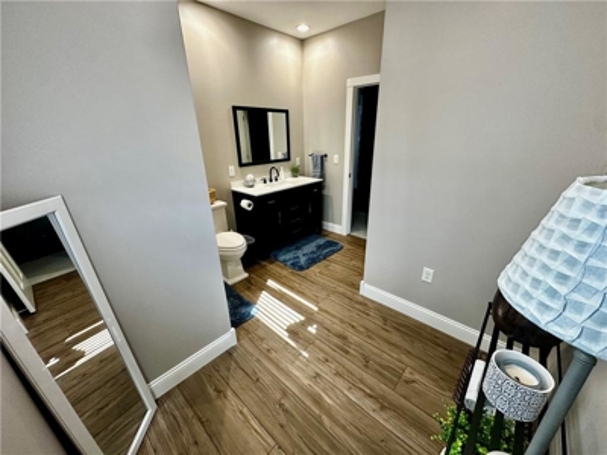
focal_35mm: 14
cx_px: 304
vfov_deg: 85.7
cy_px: 228
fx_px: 245
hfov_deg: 102.1
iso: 250
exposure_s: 1/120
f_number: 2.2
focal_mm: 2.22
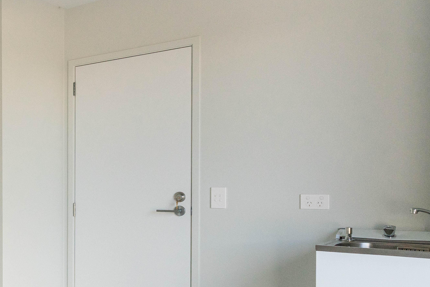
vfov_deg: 29.3
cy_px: 187
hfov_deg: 34.0
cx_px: -95
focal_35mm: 46
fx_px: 545
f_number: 7.1
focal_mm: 15.2
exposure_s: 1/500
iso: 640
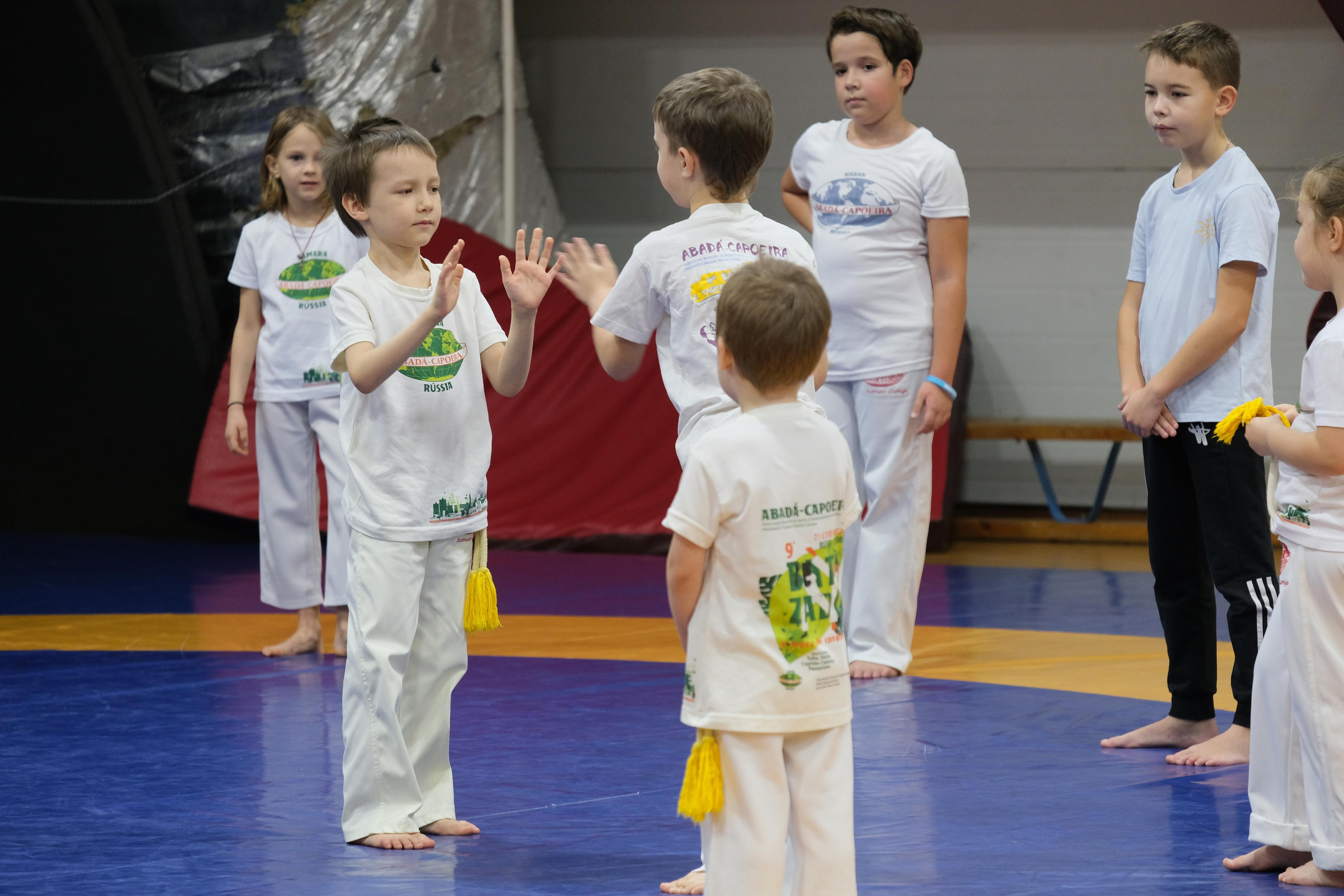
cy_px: 448
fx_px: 7915
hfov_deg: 9.7
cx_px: 672
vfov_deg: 6.5
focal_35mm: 212
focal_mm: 141.3
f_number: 4.4
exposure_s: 1/75
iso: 1250
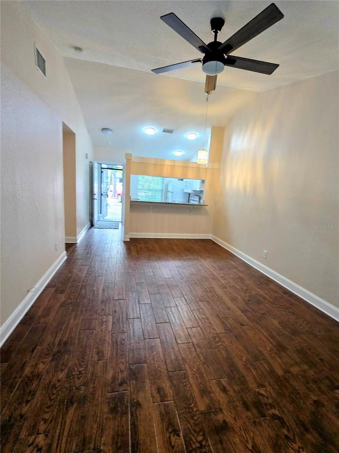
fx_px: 170
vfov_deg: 106.2
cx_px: 170
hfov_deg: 89.9
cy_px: 226
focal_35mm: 13
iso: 250
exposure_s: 1/60
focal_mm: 2.2
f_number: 2.2
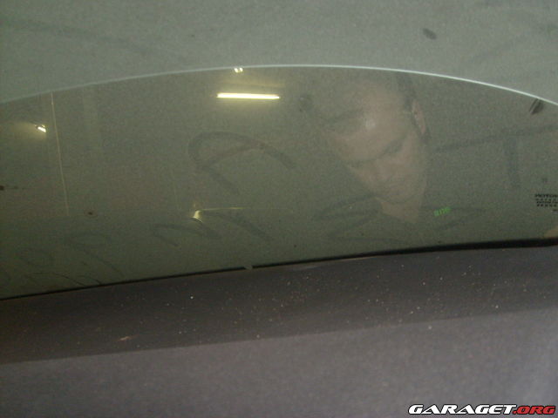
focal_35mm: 35
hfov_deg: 52.6
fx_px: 564
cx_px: 279
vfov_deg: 40.7
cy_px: 209
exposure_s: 1/45
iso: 100
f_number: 2.8
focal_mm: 5.8
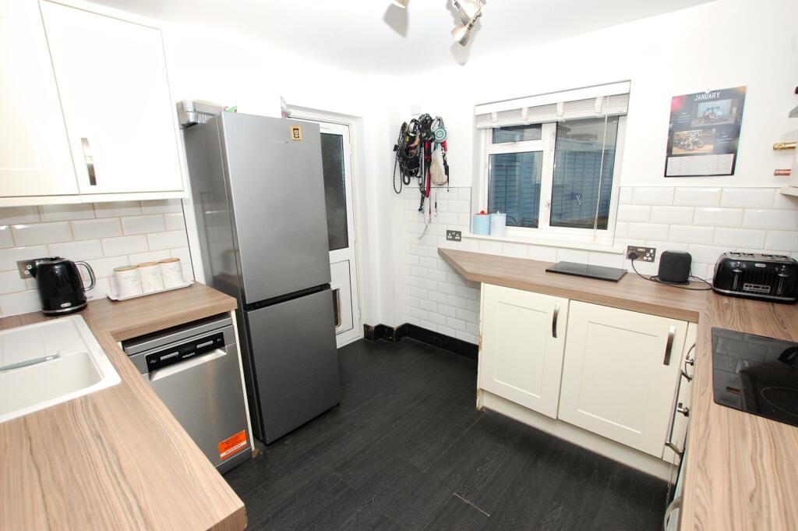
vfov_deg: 77.2
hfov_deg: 100.4
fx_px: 332
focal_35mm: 15
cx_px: 399
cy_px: 266
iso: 800
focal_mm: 10
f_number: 8
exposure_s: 1/250
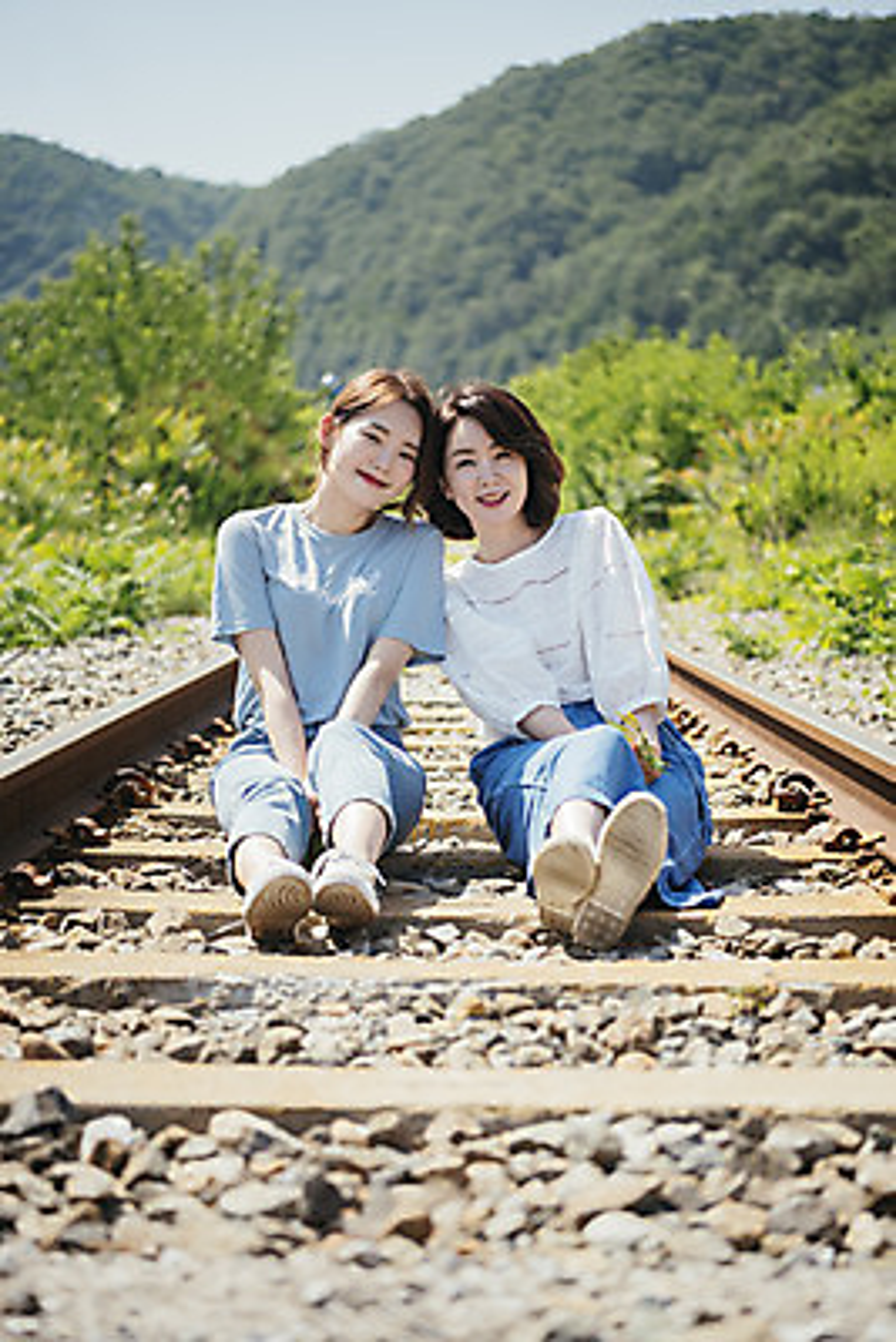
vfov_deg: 28.8
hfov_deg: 19.5
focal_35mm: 70
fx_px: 2611
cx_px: 448
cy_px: 671
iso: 100
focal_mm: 70
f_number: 3.2
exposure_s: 1/800
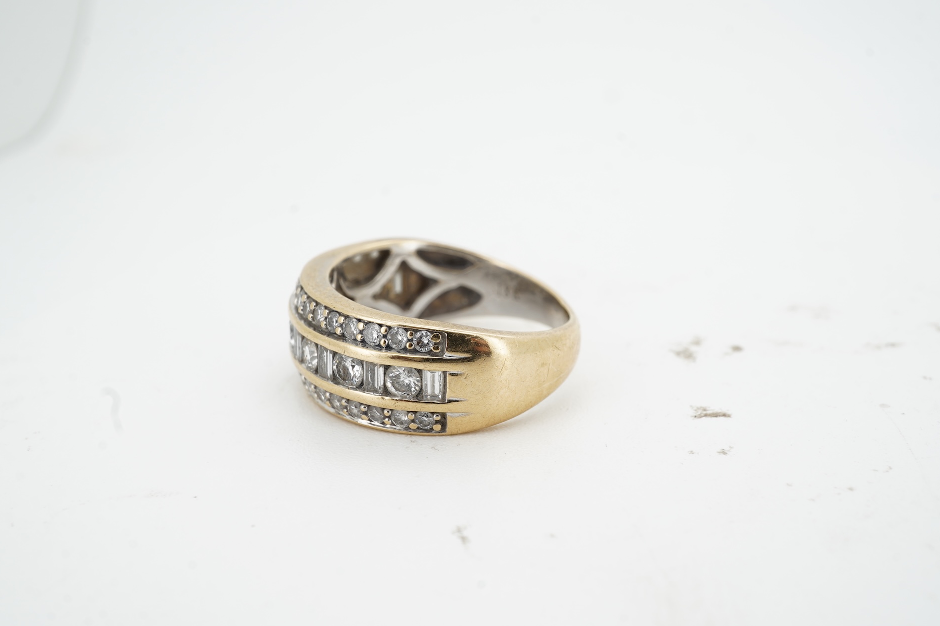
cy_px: 326
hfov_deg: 41.9
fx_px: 1227
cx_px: 464
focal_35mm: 47
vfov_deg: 28.6
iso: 125
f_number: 22
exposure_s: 1/60
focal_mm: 30
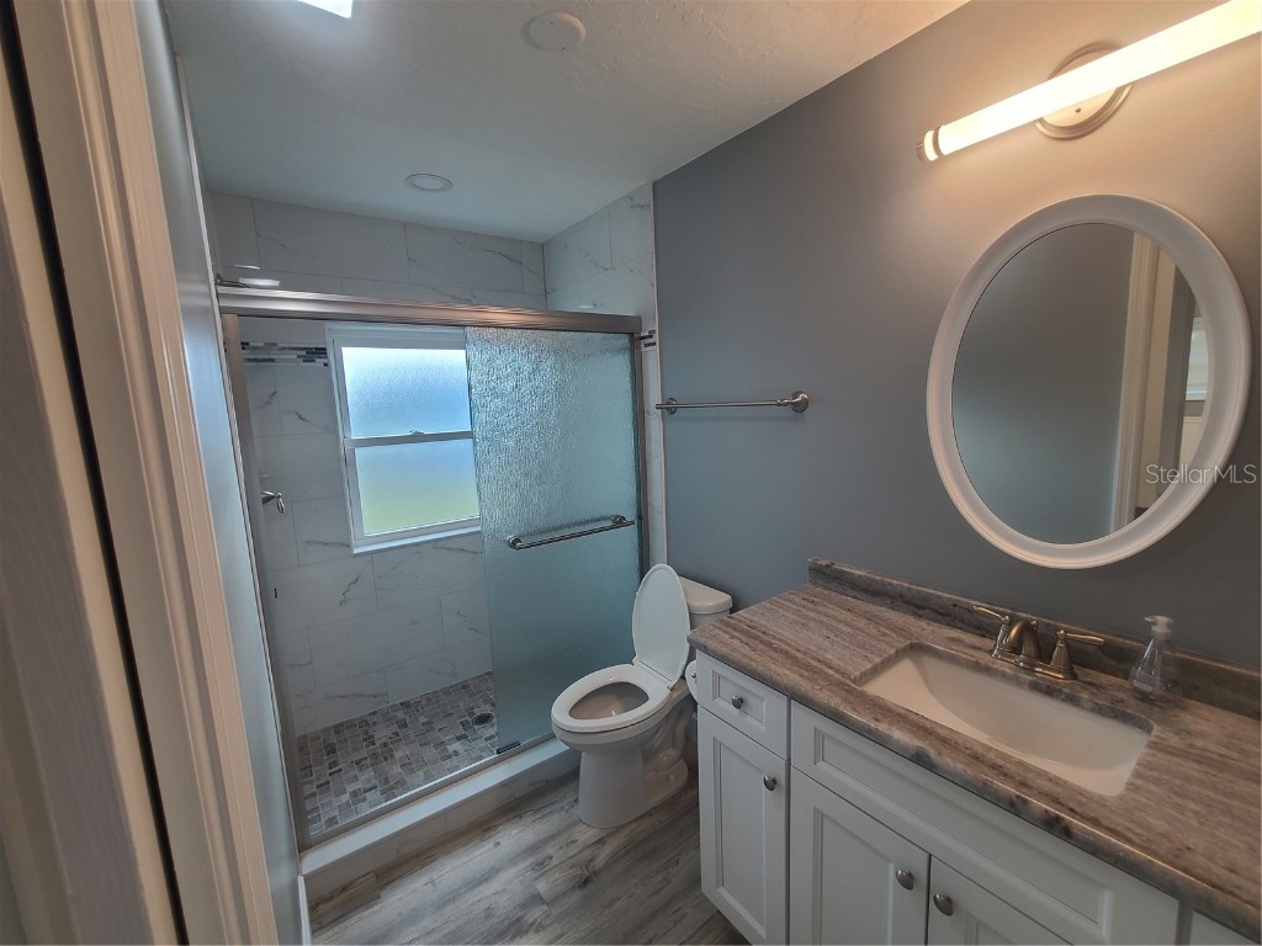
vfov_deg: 89.9
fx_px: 474
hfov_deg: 106.2
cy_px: 473
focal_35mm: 13
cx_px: 631
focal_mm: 2.2
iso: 80
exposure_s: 1/60
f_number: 2.2
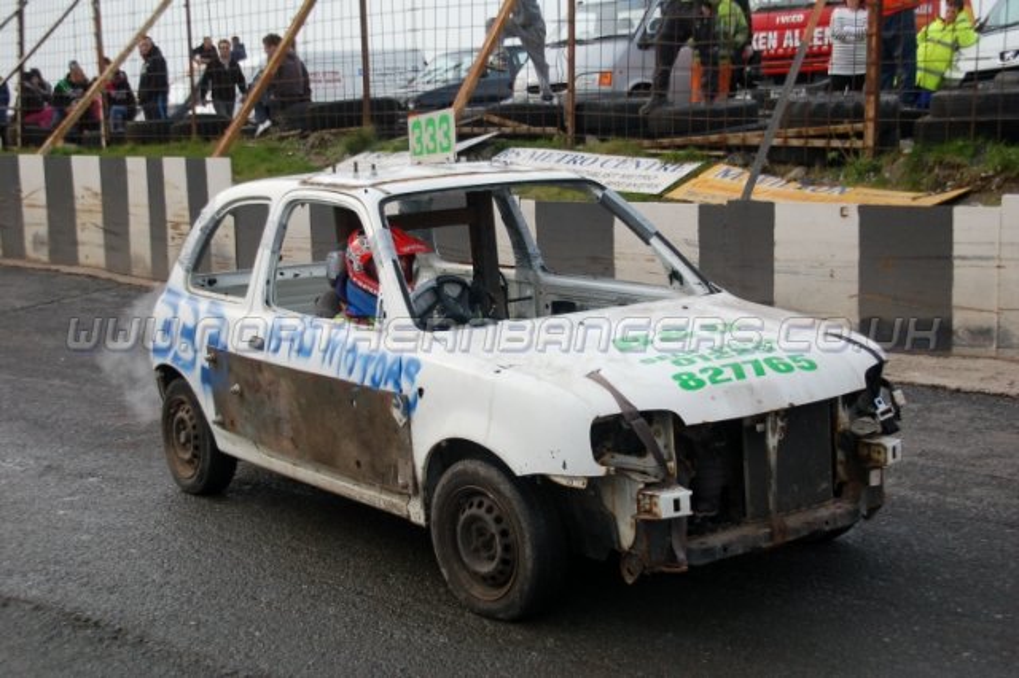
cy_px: 339
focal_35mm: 51
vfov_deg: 26.5
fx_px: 1443
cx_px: 510
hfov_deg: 38.9
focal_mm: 34
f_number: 4.5
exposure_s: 1/1000
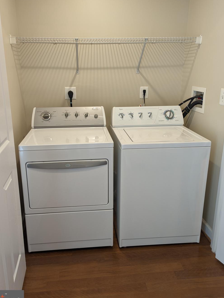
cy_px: 135
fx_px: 241
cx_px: 98
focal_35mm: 28
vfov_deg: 63.3
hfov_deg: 49.7
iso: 68
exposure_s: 1/40
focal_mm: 6.81
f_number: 1.85
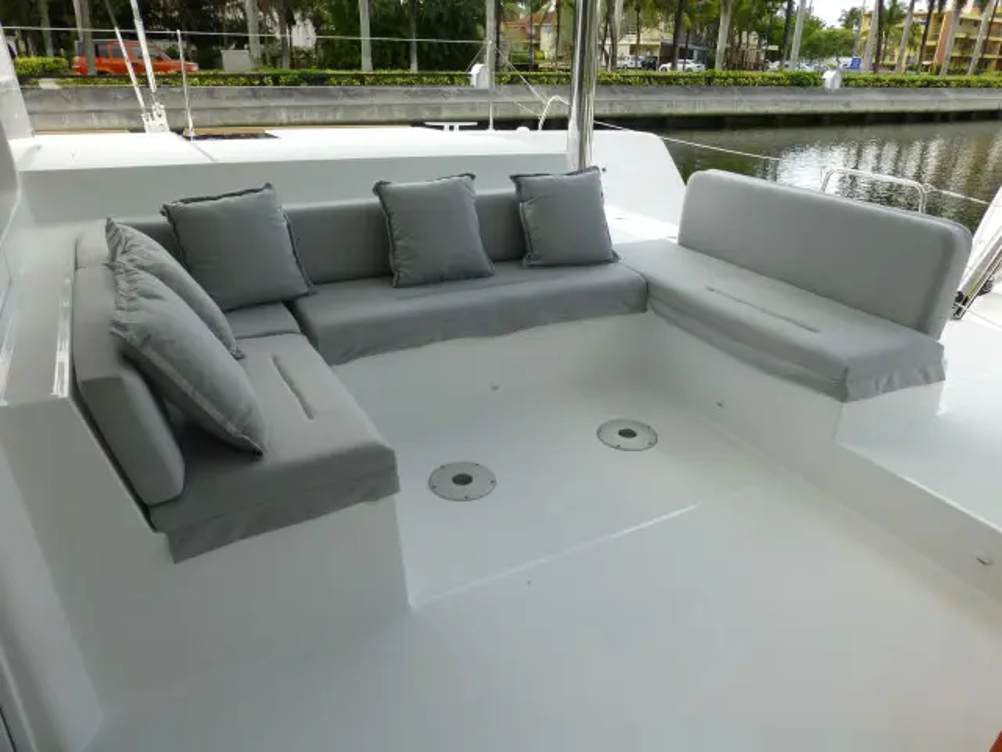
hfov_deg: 71.6
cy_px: 376
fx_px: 695
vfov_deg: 56.8
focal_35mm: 24
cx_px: 501
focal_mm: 4.3
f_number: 4
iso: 100
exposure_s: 1/250
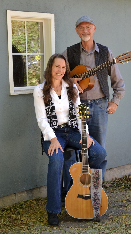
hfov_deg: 13.8
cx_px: 64
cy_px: 118
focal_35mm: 88
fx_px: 540
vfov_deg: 24.3
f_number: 5.6
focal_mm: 55
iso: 400
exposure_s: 1/100
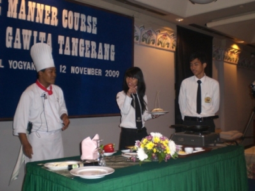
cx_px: 128
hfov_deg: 49.0
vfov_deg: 37.7
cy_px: 96
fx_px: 280
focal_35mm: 38
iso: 200
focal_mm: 6.3
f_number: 3.1
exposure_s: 1/60
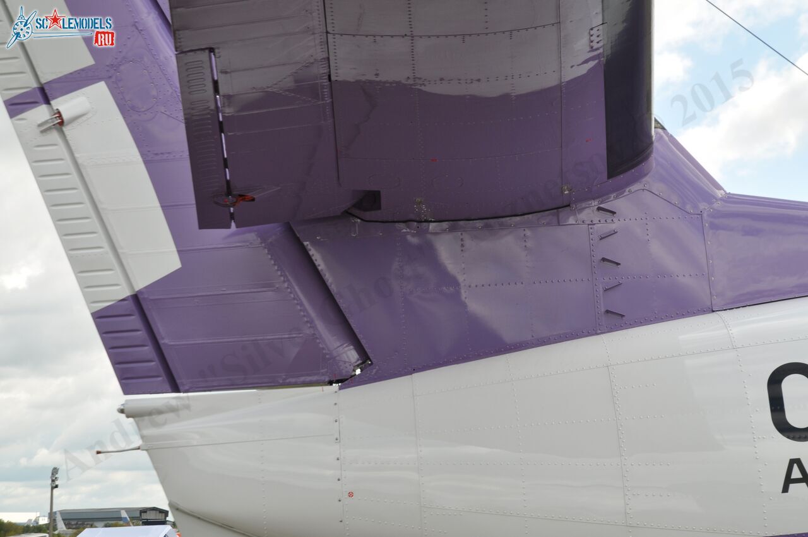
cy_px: 268
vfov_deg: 18.1
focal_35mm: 75
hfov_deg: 27.0
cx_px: 404
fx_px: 1681
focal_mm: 50
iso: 200
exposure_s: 1/200
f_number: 8
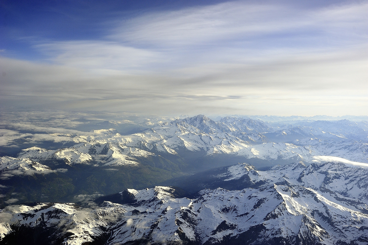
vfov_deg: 37.8
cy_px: 122
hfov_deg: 54.5
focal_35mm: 35
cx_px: 184
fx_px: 358
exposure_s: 1/1250
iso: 200
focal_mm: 35
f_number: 5.6
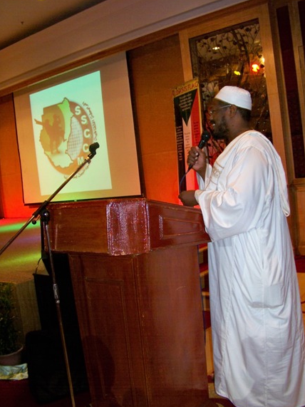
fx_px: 435
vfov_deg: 50.1
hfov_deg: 38.6
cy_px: 195
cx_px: 169
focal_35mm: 37
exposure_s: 1/30
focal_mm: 5.85
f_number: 2.8
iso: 200
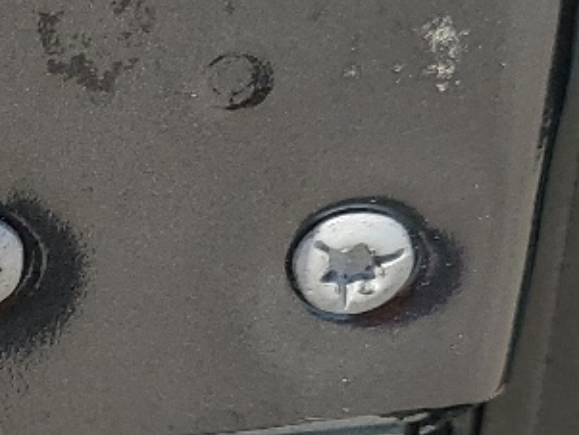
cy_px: 477
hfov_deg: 13.4
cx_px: -312
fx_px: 2309
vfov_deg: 10.6
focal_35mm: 138
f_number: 1.5
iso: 50
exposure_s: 1/2000
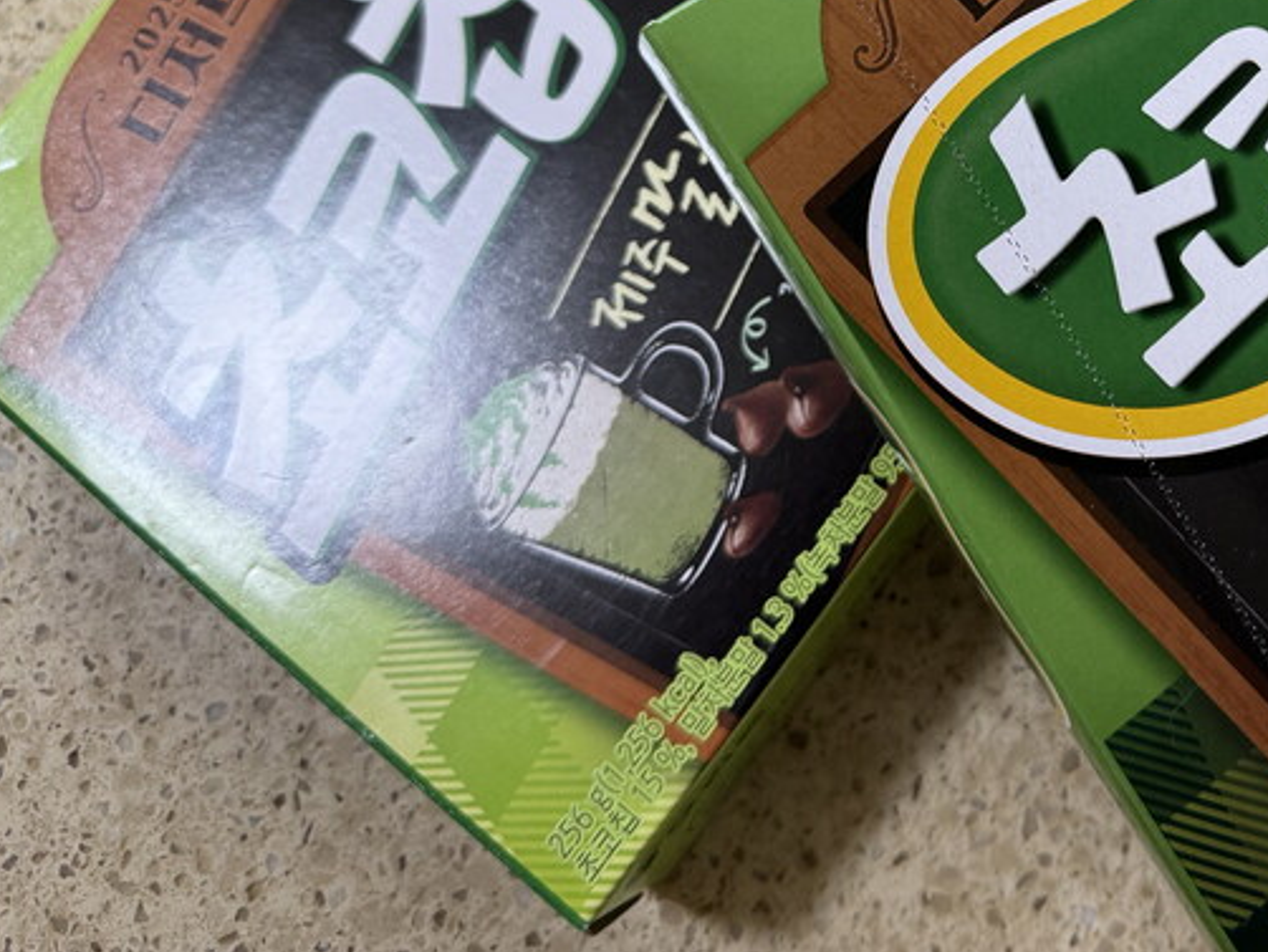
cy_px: 107
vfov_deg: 32.1
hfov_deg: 41.0
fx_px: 1576
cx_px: 1101
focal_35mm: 43
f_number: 1.78
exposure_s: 1/60
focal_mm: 6.76
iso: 160
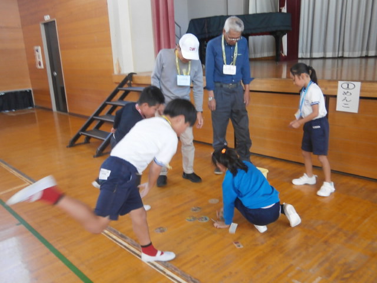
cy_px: 142
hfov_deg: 58.4
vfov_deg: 45.4
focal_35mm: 31
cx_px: 188
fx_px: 338
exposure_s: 1/30
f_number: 2.9
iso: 160
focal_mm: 5.5
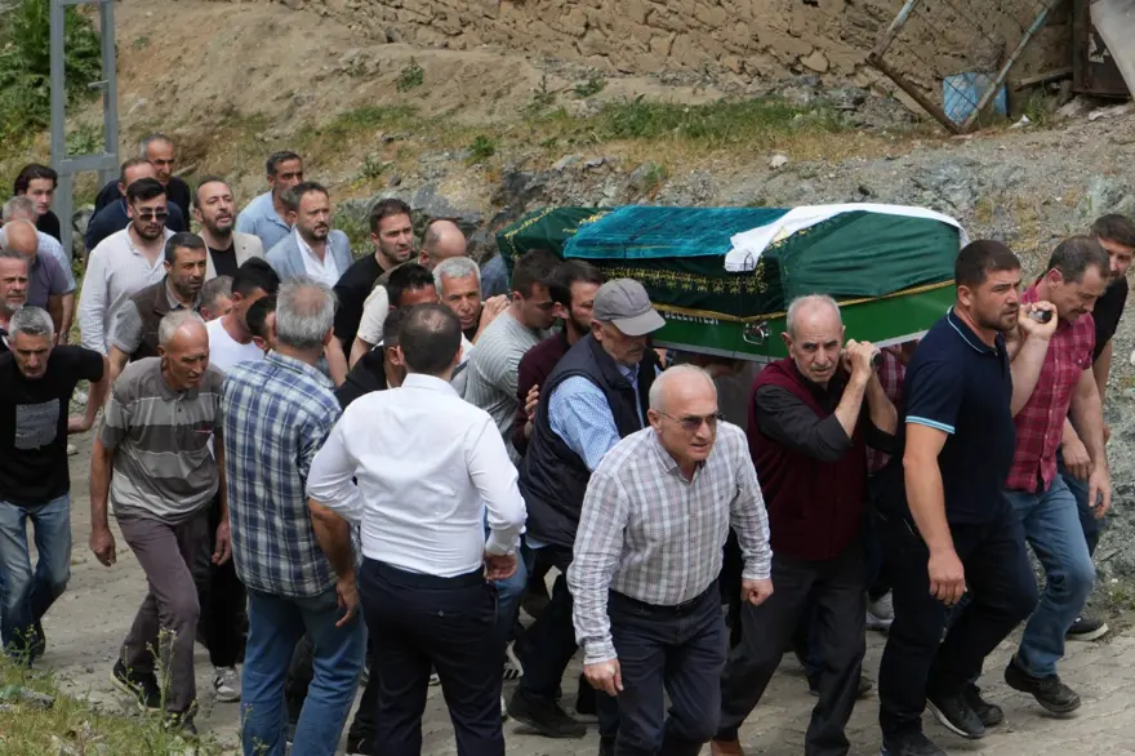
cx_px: 568
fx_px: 3309
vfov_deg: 13.0
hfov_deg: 19.5
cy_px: 378
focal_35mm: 105
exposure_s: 1/800
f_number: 7.1
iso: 320
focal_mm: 70
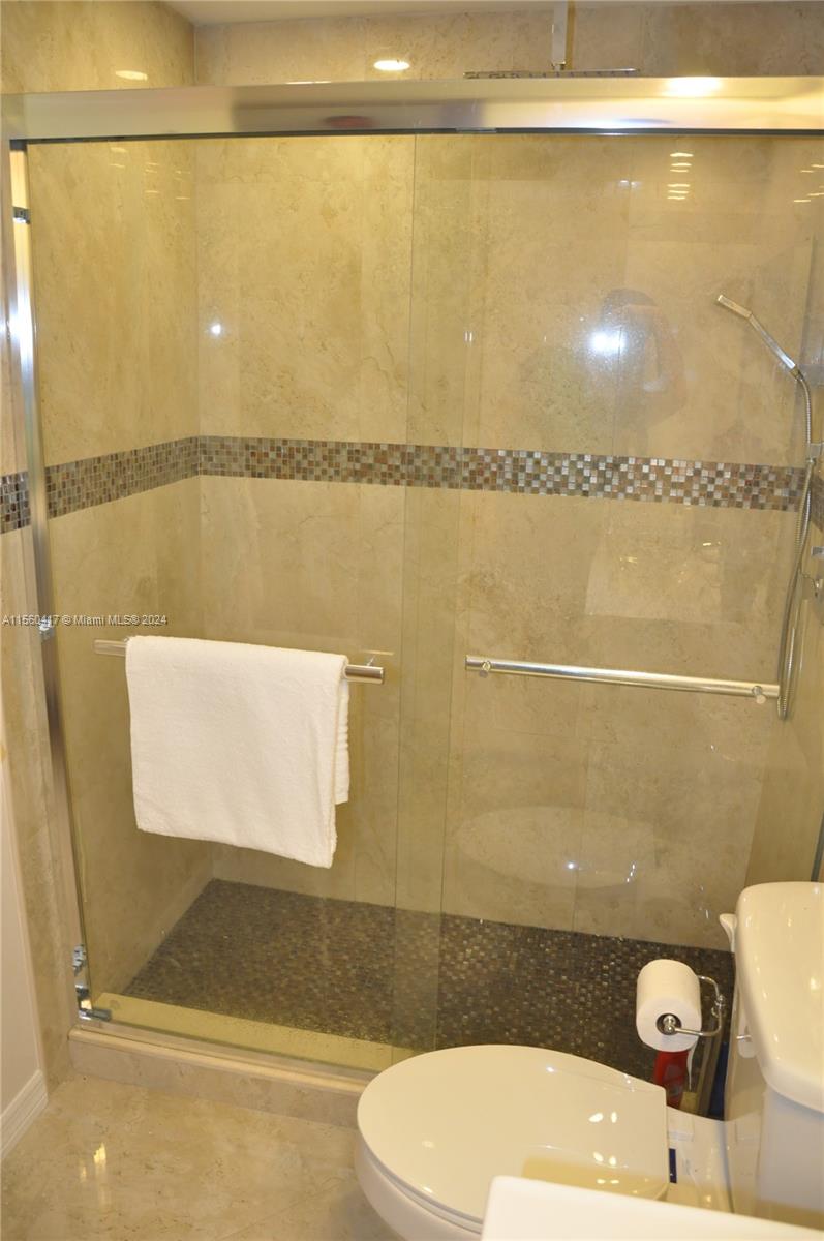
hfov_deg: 47.8
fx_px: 929
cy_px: 620
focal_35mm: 27
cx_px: 412
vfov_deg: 67.4
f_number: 4.5
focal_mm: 18
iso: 1250
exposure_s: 1/80
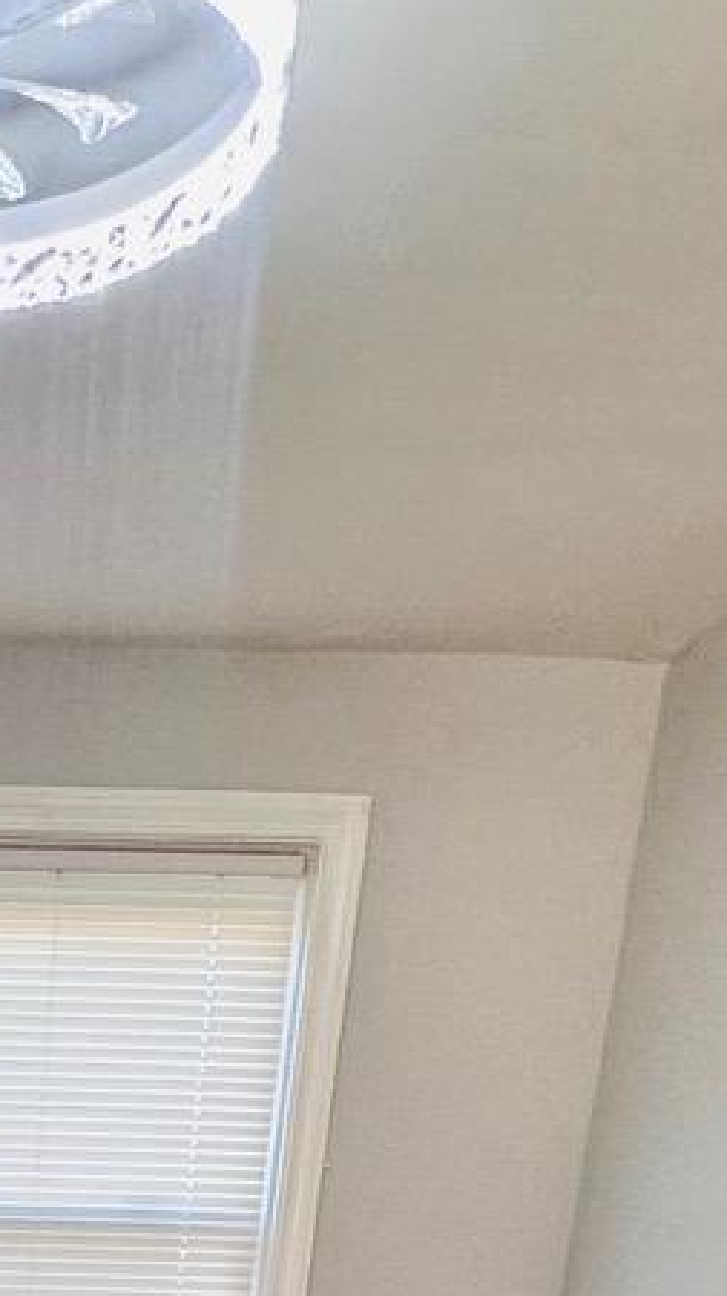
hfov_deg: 21.0
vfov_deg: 26.8
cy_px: 1994
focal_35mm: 52
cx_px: -213
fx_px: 1786
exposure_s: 1/120
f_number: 2.2
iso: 125
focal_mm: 2.22
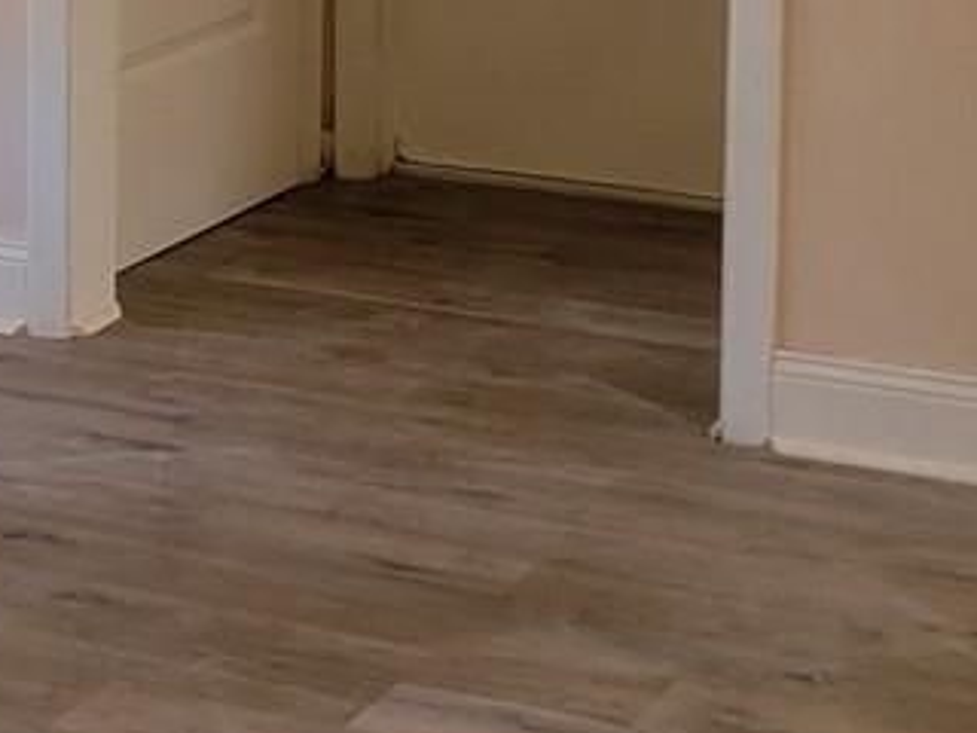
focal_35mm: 130
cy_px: -321
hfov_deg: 14.9
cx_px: -46
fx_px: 3669
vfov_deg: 11.0
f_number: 1.8
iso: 64
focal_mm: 5.4
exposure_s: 1/120
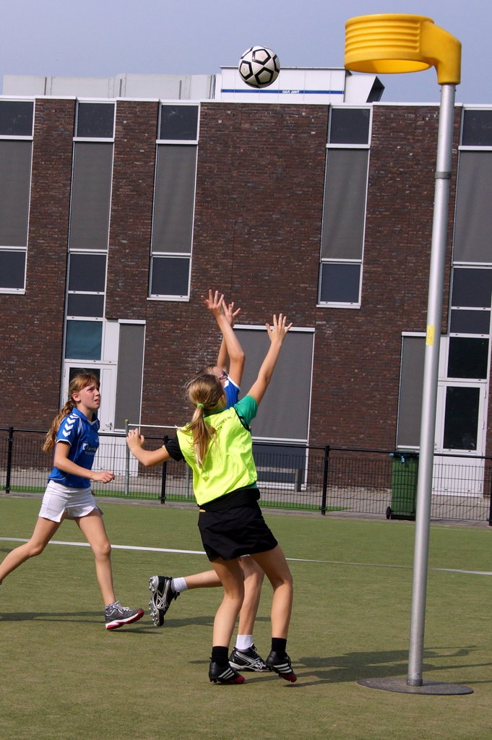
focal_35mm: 60
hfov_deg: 22.6
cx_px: 246
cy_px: 370
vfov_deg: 33.4
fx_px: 1232
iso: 400
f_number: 8
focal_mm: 40
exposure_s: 1/2000
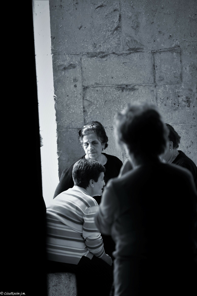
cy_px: 148
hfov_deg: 4.6
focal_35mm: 300
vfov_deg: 6.9
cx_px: 98
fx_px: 2462
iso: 1800
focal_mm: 200
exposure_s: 1/320
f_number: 6.3
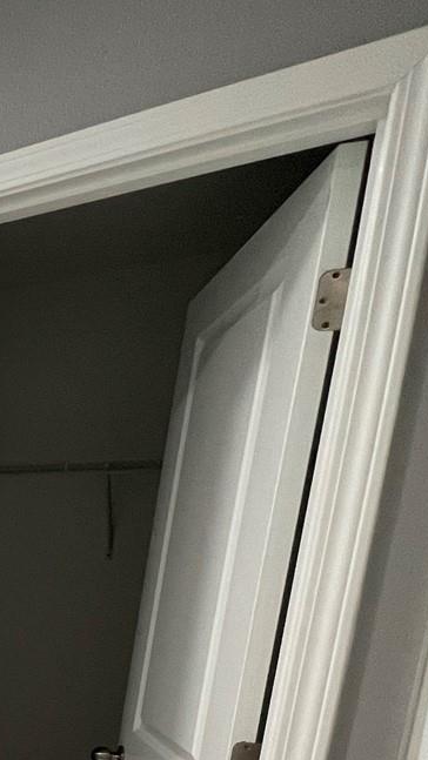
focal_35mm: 35
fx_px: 706
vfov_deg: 50.6
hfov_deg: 20.4
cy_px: 677
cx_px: -386
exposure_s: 1/30
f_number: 2.4
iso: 125
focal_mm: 1.54
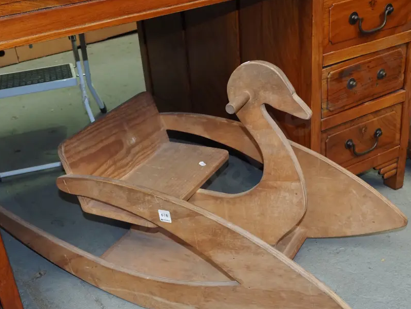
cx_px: 214
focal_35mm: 46
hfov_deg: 41.2
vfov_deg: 31.4
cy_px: 184
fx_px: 546
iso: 2500
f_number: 5.6
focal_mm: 18
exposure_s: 1/160
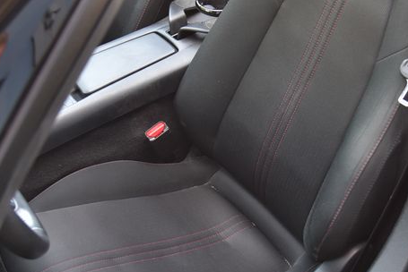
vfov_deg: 25.0
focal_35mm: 54
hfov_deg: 36.6
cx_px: 258
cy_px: 105
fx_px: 612
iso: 500
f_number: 4
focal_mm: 24
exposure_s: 1/60
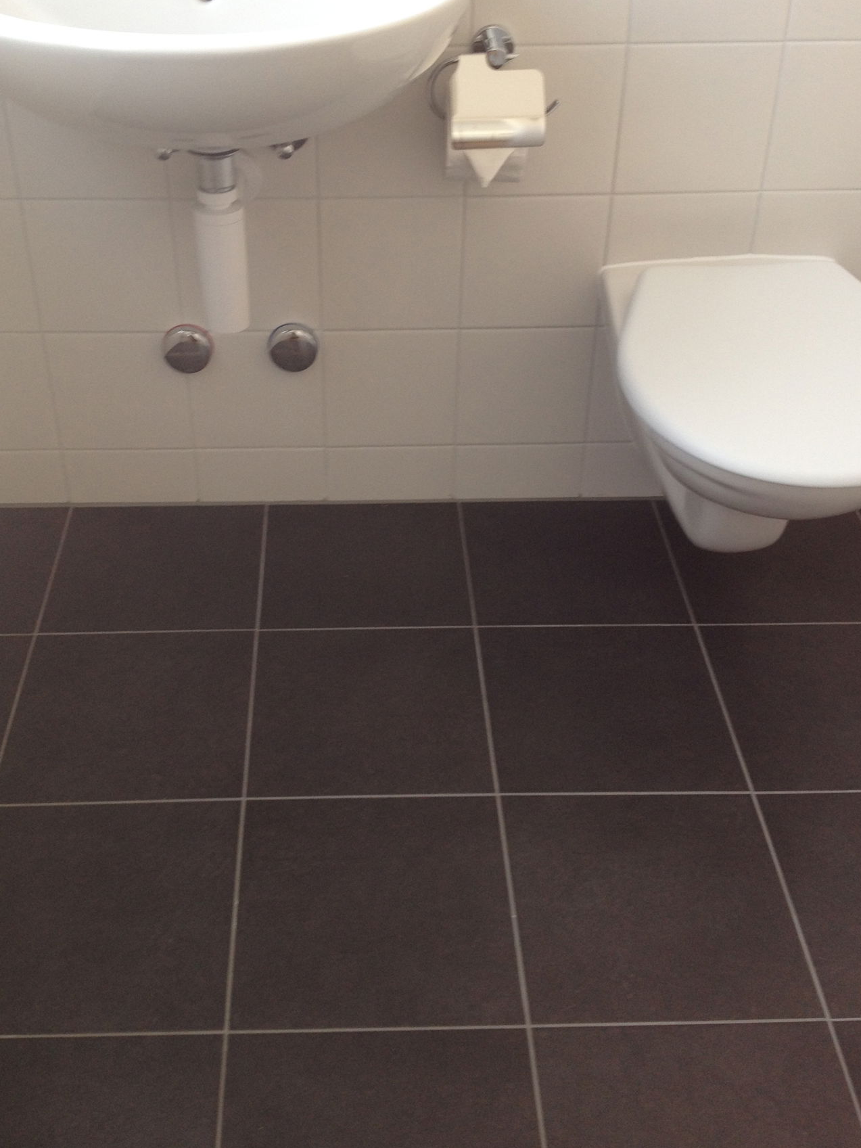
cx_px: 379
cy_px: 465
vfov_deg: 42.8
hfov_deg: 32.8
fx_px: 1459
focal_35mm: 44
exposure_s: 1/30
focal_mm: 4.28
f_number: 2.4
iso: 50
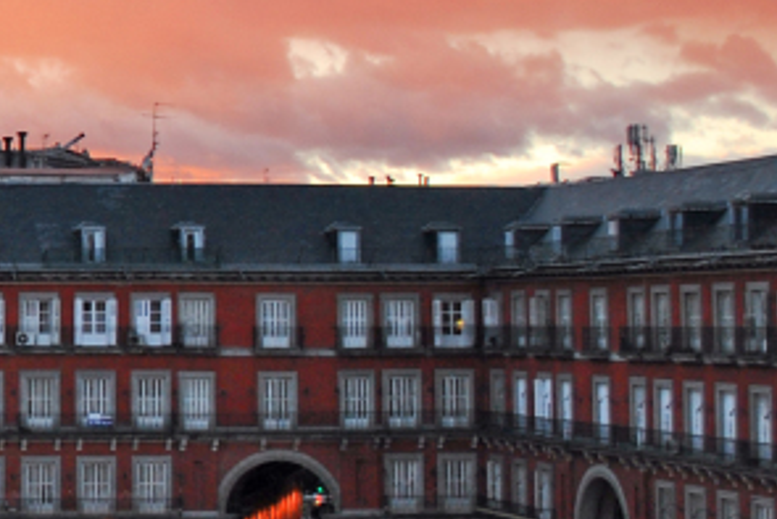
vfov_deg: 12.7
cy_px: 145
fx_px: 2332
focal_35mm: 108
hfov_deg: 17.0
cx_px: -400
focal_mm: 18
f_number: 4.5
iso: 200
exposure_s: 1/80
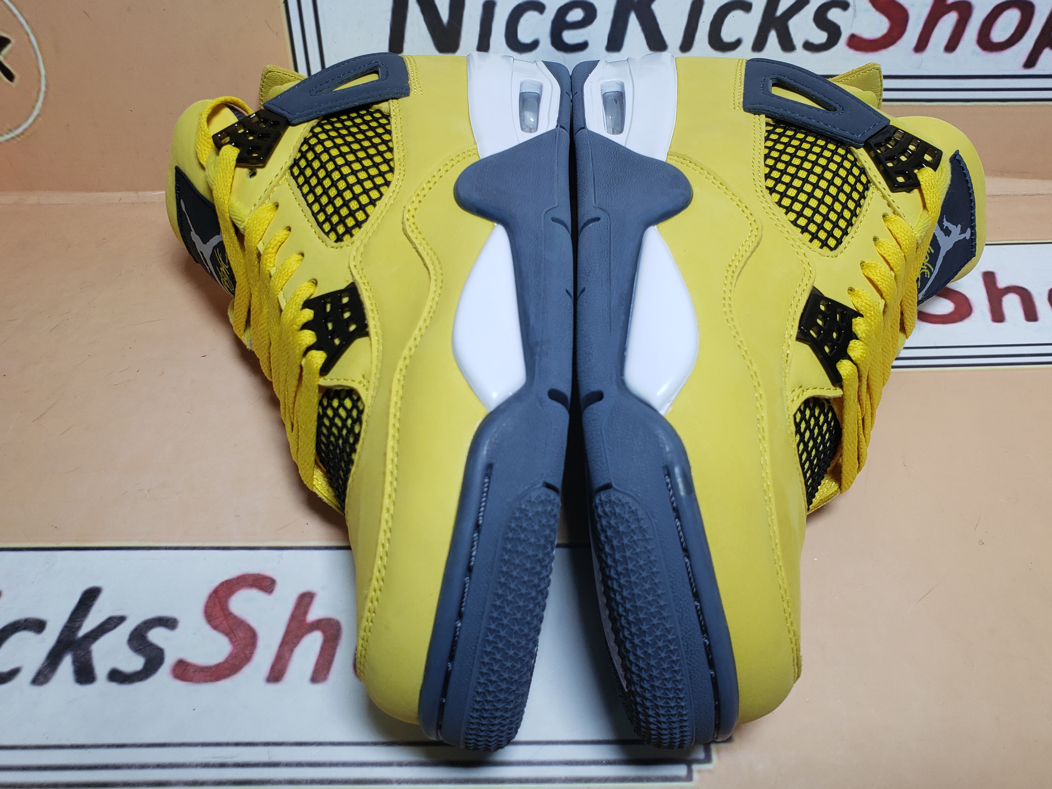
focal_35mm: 29
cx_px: 551
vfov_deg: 48.2
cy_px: 366
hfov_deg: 61.6
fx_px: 881
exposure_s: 1/324
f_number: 2.4
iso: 50
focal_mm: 4.3
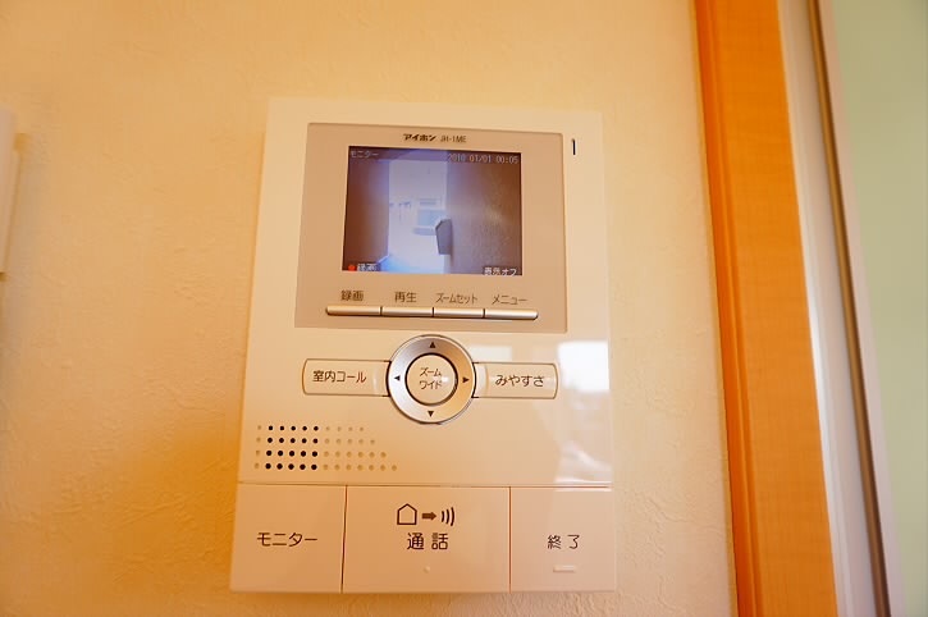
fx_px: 618
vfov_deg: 53.0
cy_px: 308
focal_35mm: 24
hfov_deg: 73.8
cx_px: 464
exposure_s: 1/80
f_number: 4.5
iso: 100
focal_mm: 16
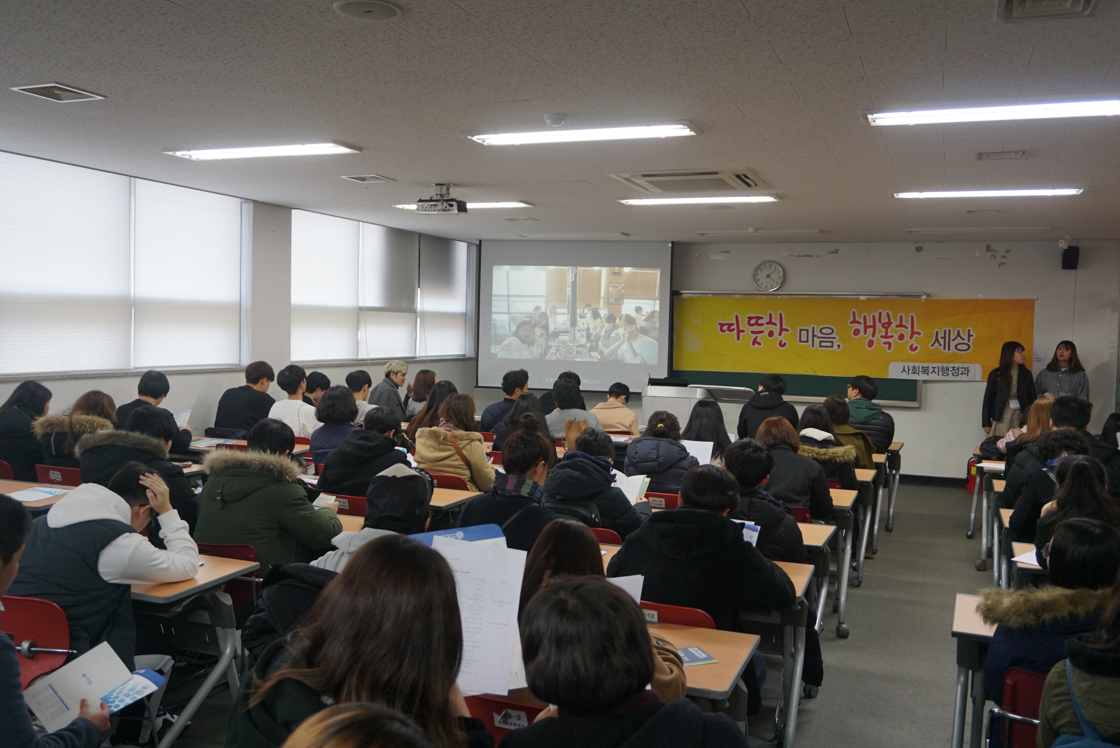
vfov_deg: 41.8
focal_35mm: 32
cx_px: 560
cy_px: 374
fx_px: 980
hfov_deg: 59.5
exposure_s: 1/60
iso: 400
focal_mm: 21
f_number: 4
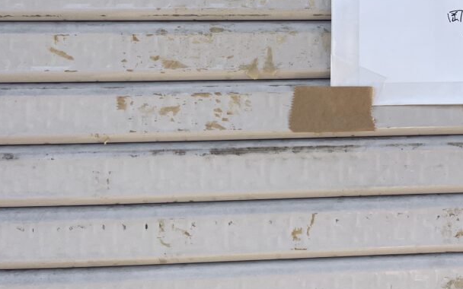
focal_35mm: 58
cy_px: -17
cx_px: 465
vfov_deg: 21.4
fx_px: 732
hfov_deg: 32.3
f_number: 1.6
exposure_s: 1/1082
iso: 32
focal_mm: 4.2
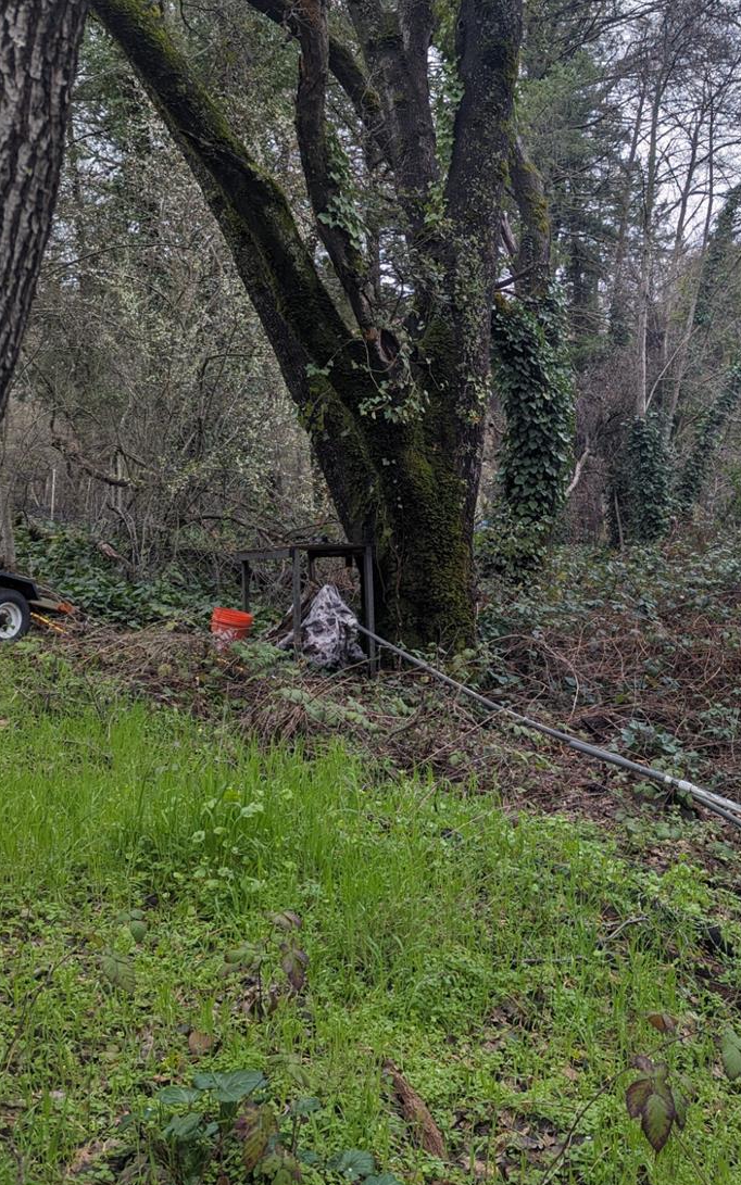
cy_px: 518
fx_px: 1131
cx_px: 575
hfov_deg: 35.3
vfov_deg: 55.2
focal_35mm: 35
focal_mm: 6.81
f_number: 1.85
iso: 35
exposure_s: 1/317
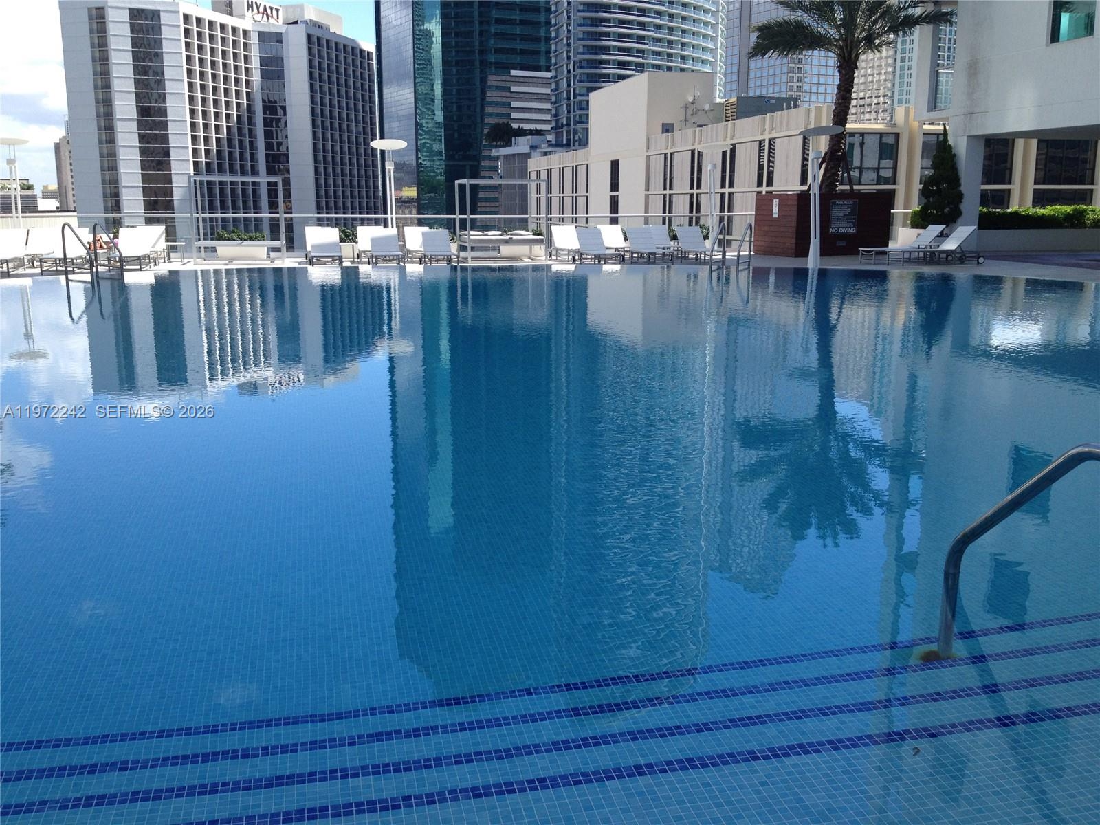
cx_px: 550
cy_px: 412
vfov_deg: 40.7
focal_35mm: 35
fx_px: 1112
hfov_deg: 52.6
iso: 64
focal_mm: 4.28
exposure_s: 1/920
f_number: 2.4
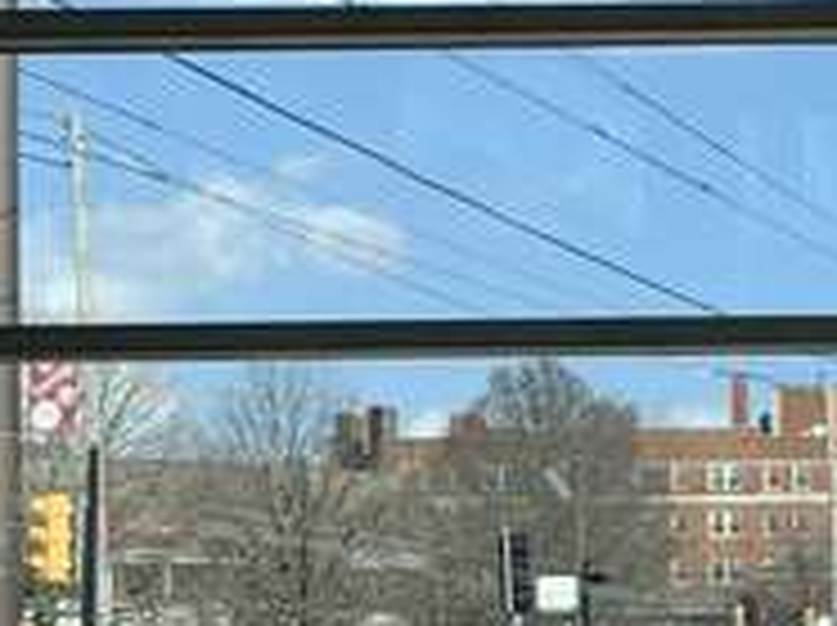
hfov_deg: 14.7
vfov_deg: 13.0
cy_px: 617
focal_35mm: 112
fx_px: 2705
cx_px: 1638
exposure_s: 1/1536
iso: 25
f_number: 1.8
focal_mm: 4.25
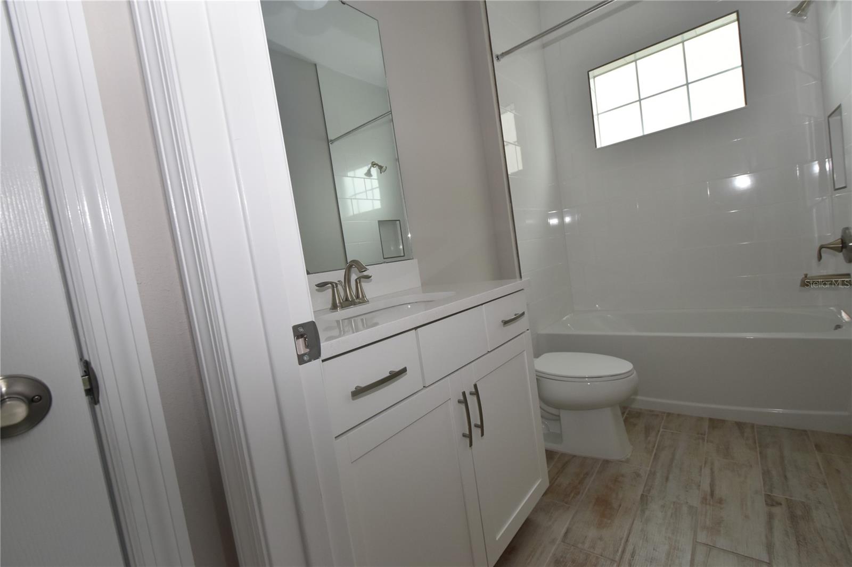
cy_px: 284
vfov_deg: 77.3
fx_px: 355
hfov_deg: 100.4
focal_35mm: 15
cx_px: 426
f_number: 5.6
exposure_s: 1/125
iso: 720
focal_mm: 10
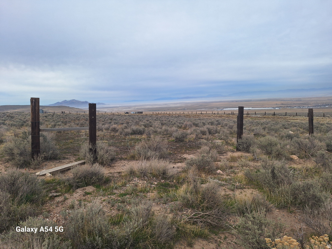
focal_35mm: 23
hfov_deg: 73.9
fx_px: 221
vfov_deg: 58.9
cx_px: 166
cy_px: 124
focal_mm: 5.54
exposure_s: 1/1337
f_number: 1.8
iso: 40
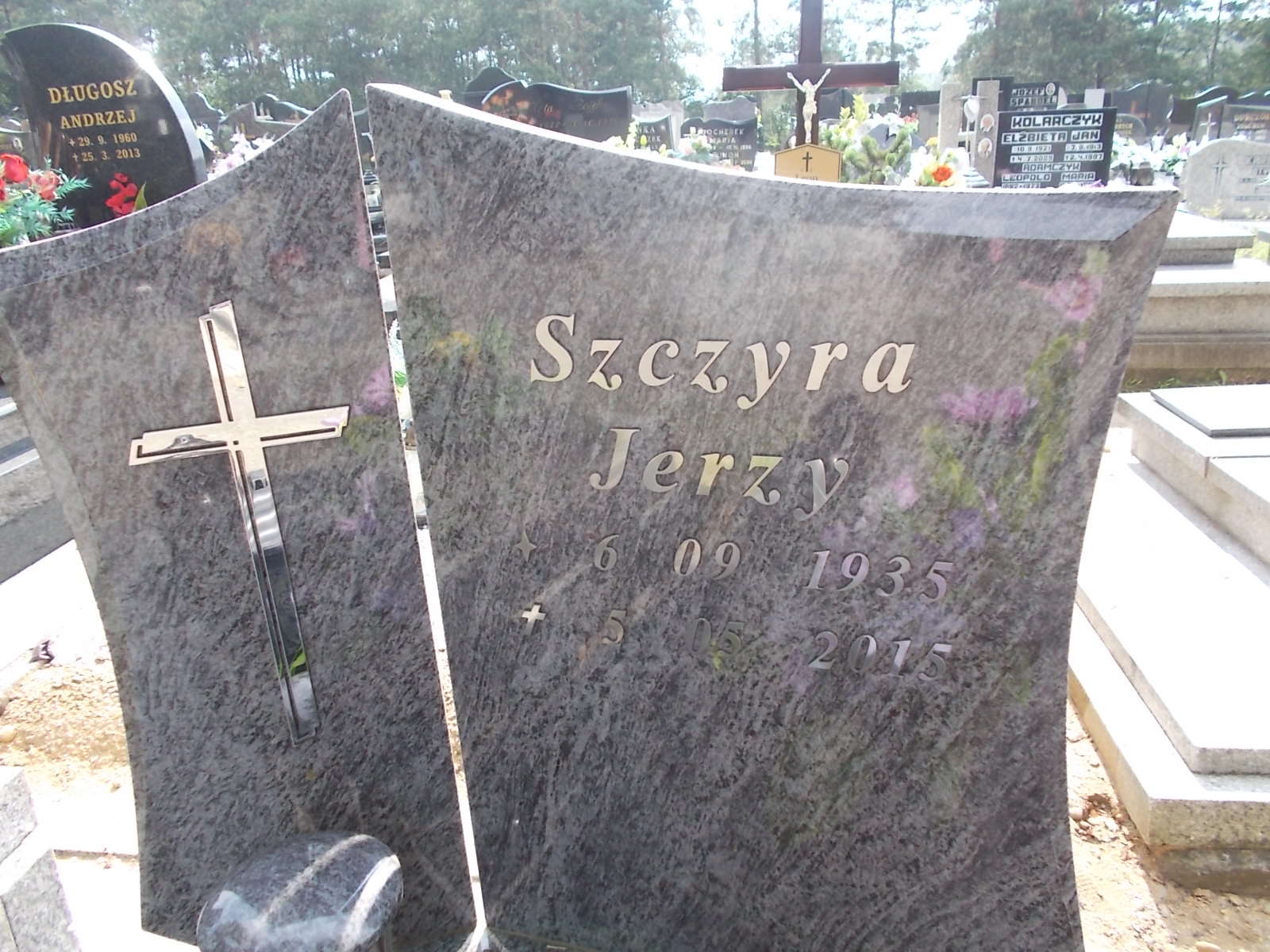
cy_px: 476
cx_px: 635
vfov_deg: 53.1
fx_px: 954
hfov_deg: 67.3
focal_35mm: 26
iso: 80
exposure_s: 1/200
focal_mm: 4.6
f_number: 3.2
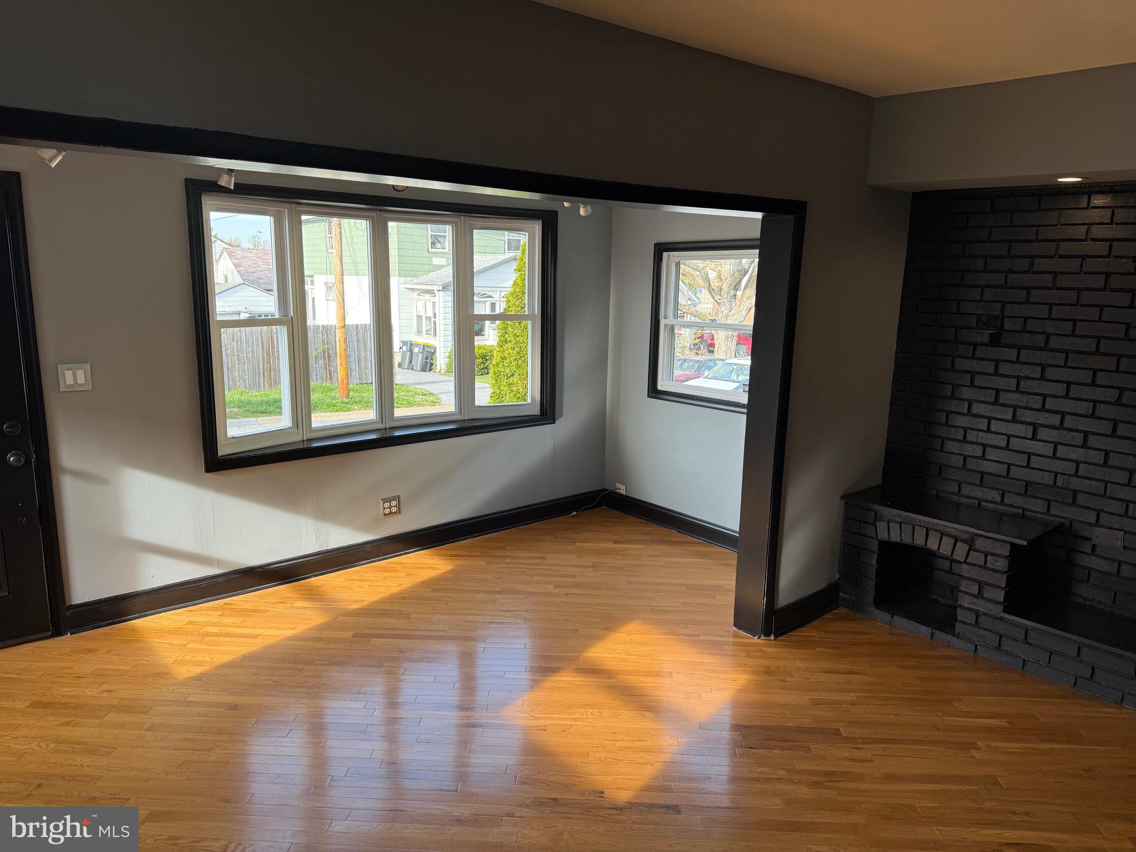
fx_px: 788
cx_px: 568
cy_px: 426
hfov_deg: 71.6
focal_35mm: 24
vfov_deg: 56.8
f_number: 1.78
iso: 100
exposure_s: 1/245
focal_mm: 6.76
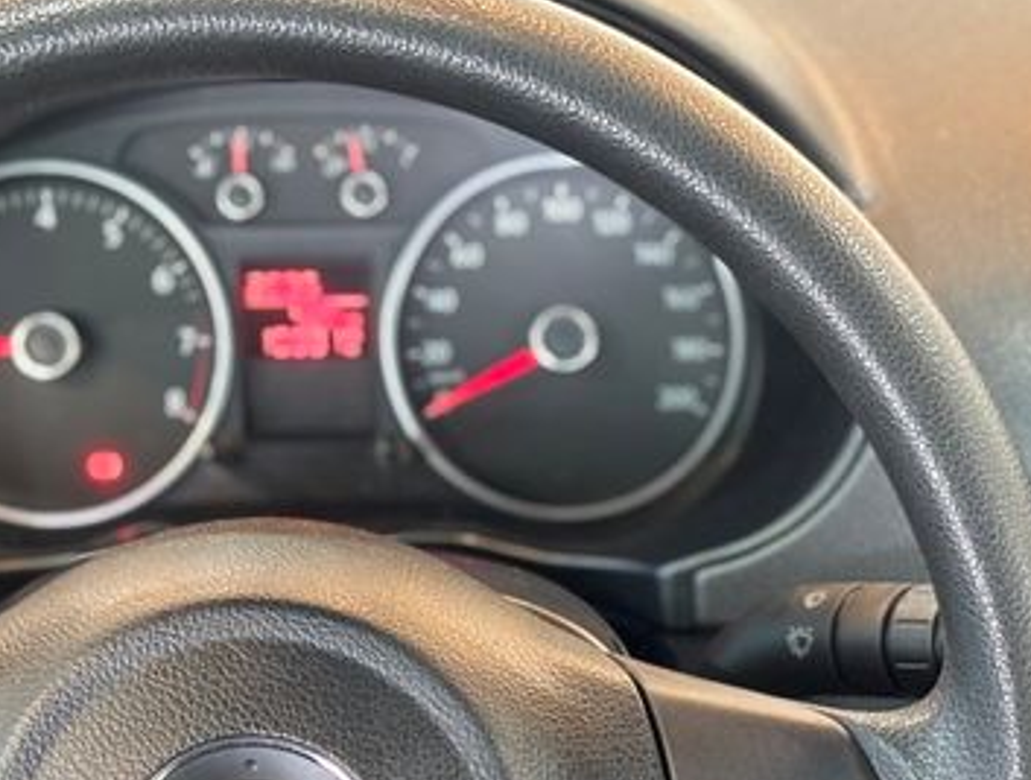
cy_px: 990
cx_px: 711
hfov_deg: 14.0
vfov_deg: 10.4
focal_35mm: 140
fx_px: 4183
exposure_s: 1/40
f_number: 1.6
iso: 250
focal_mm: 5.96
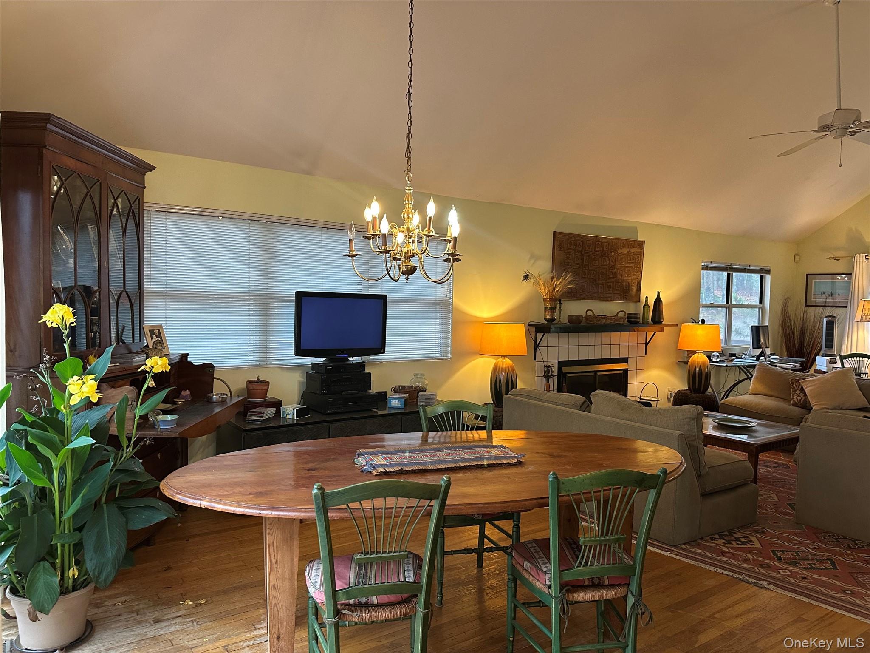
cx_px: 435
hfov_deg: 71.6
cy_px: 326
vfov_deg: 56.8
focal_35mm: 24
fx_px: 603
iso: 400
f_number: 1.78
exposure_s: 1/60
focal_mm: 6.86
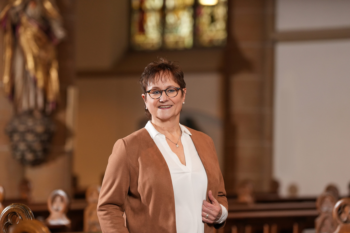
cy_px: 116
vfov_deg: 9.8
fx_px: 1361
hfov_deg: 14.7
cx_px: 175
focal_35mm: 140
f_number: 3.2
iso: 1600
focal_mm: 140
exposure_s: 1/200
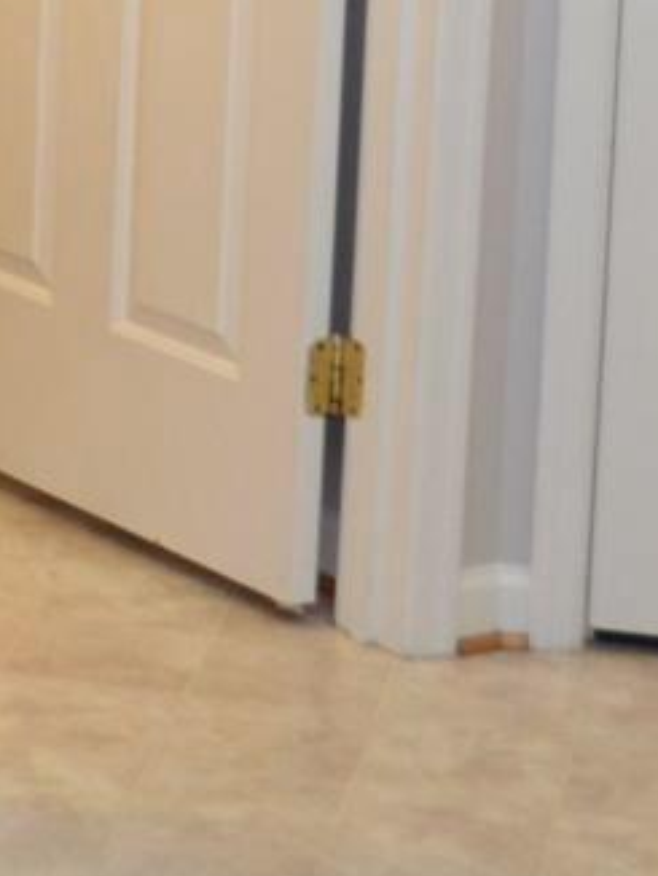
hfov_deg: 8.7
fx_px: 4126
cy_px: -300
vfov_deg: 11.7
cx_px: -610
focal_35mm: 163
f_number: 3.5
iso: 800
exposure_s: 1/60
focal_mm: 18
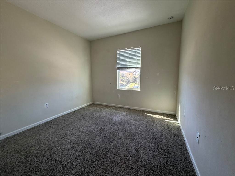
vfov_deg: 85.7
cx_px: 118
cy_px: 88
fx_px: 95
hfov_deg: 102.1
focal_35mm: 14
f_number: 2.2
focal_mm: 2.22
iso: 320
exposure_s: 1/120
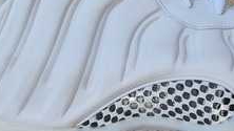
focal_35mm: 77
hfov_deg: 27.2
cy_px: 178
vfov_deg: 14.9
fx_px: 478
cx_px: 171
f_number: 1.8
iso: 64
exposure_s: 1/180
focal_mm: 5.4
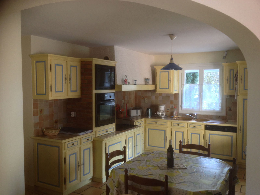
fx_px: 263
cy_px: 98
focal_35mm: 35
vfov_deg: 40.7
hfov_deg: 52.6
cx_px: 130
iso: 64
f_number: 2.4
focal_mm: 4.28
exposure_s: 1/20
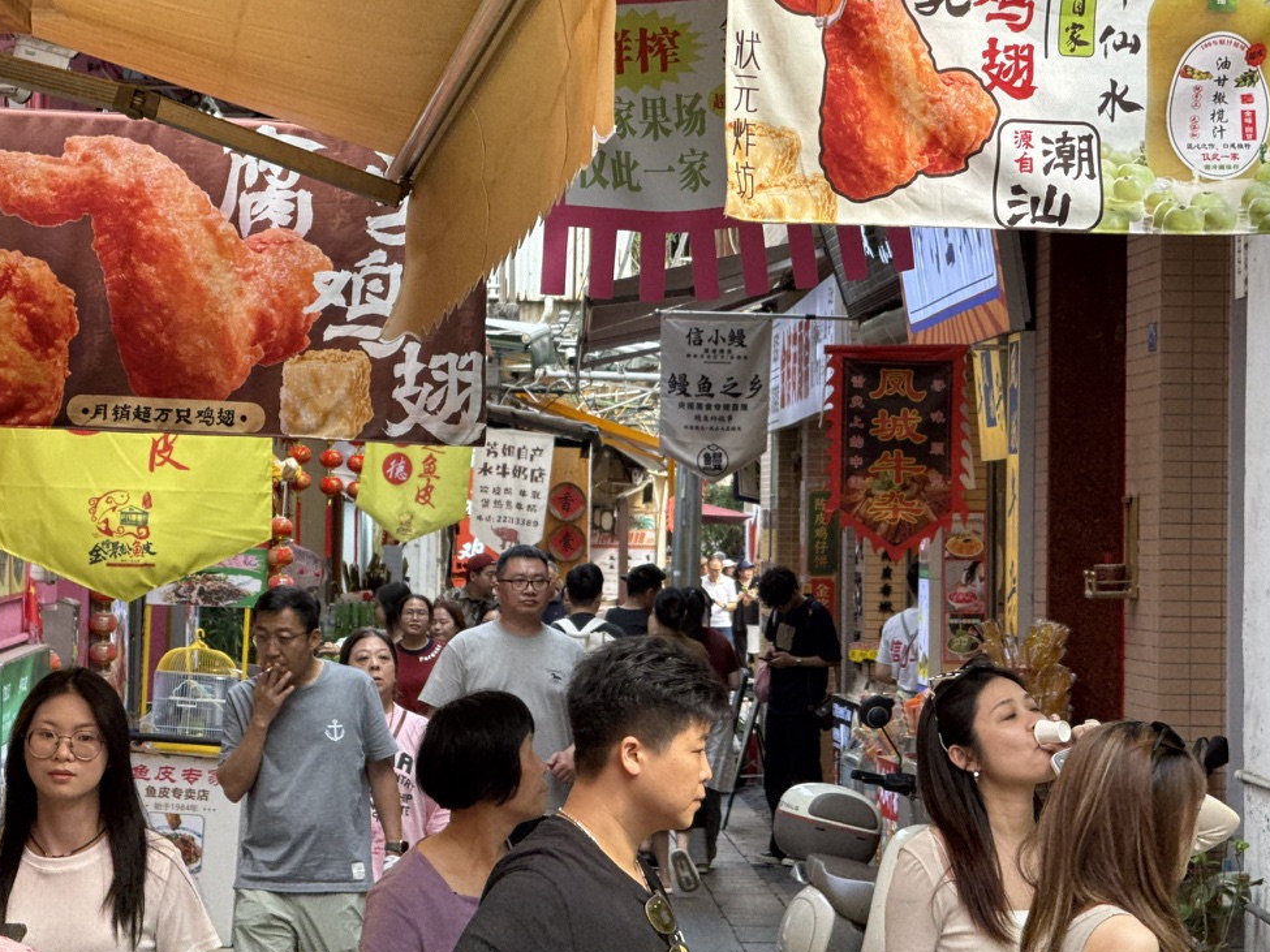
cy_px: 458
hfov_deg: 15.6
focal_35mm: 126
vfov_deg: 11.8
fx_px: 4622
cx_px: 615
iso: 100
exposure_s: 1/100
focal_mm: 15.66
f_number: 2.8
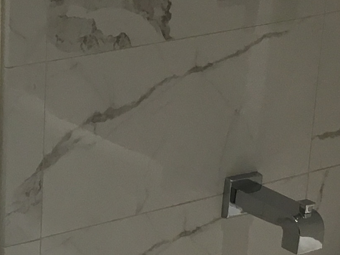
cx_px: -10
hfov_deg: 13.5
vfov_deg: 10.3
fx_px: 1414
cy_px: 190
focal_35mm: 144
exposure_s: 1/30
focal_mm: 4.15
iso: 25
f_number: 2.2
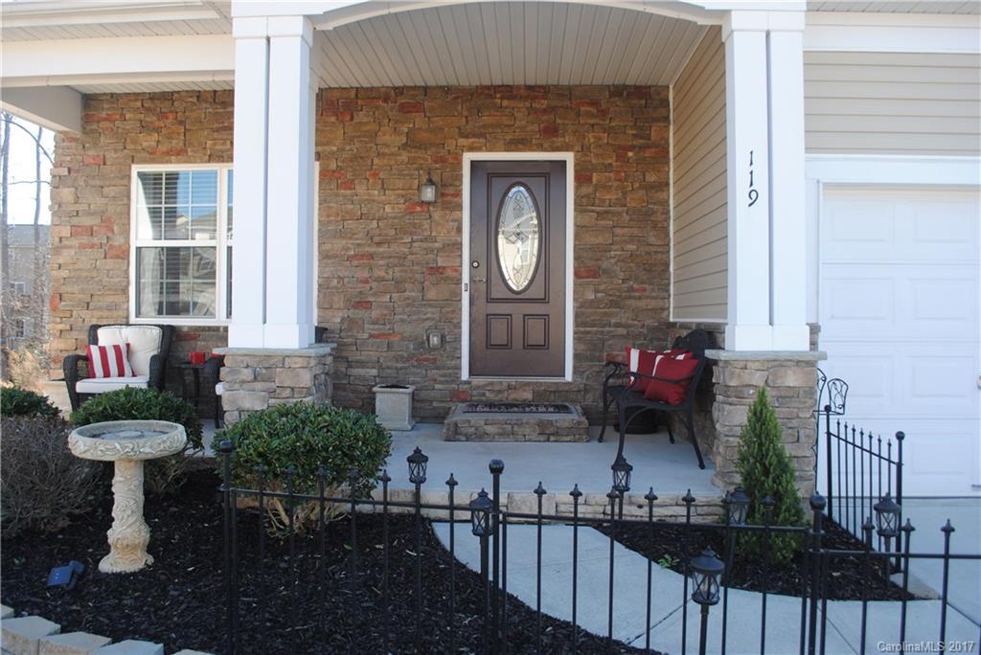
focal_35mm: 27
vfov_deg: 48.0
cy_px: 328
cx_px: 490
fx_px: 736
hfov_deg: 67.4
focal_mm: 18
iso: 140
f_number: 5.6
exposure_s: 1/125
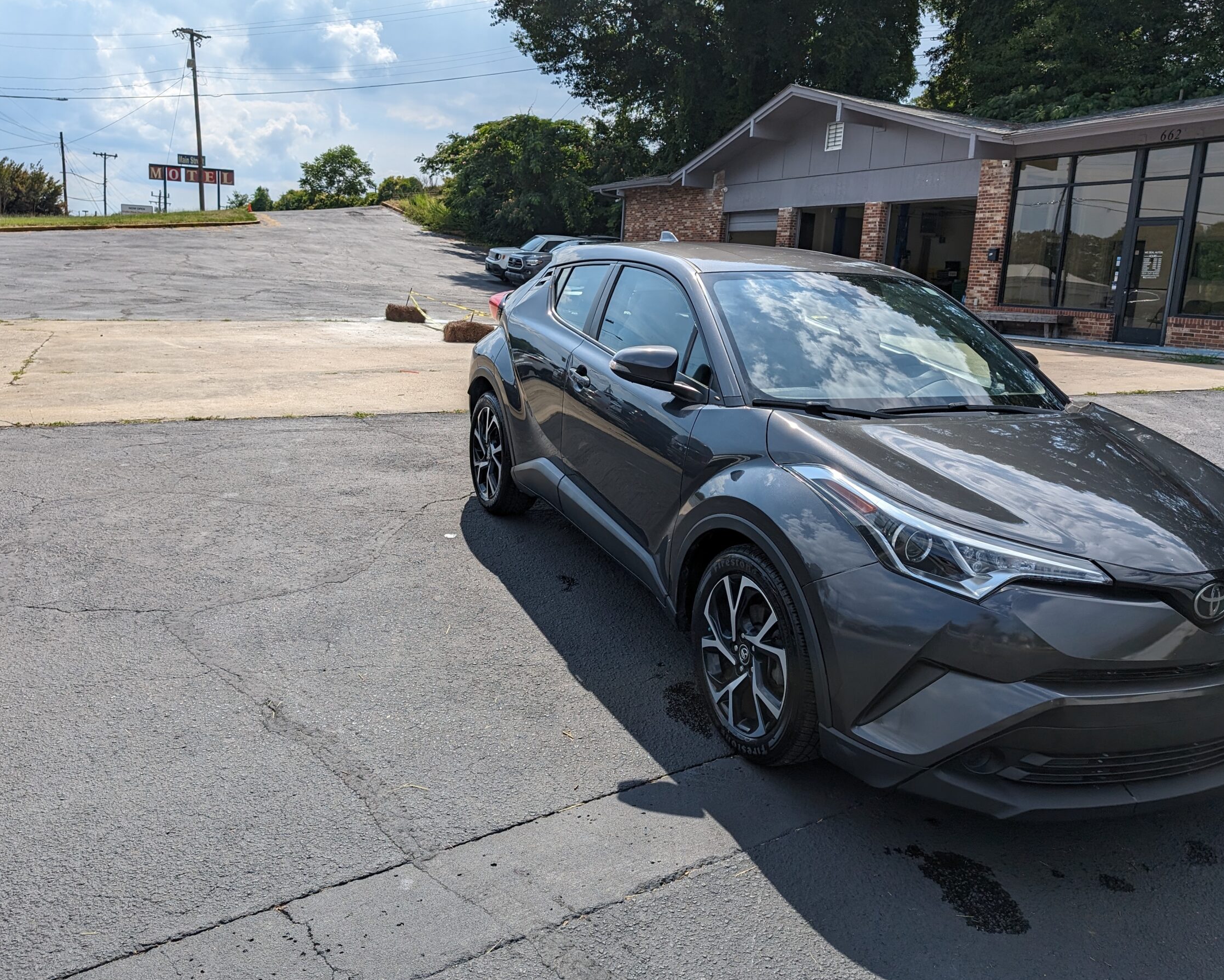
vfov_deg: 53.2
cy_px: 468
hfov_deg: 64.0
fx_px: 978
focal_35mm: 27
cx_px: 642
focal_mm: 6.9
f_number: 1.68
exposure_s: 1/1587
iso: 19
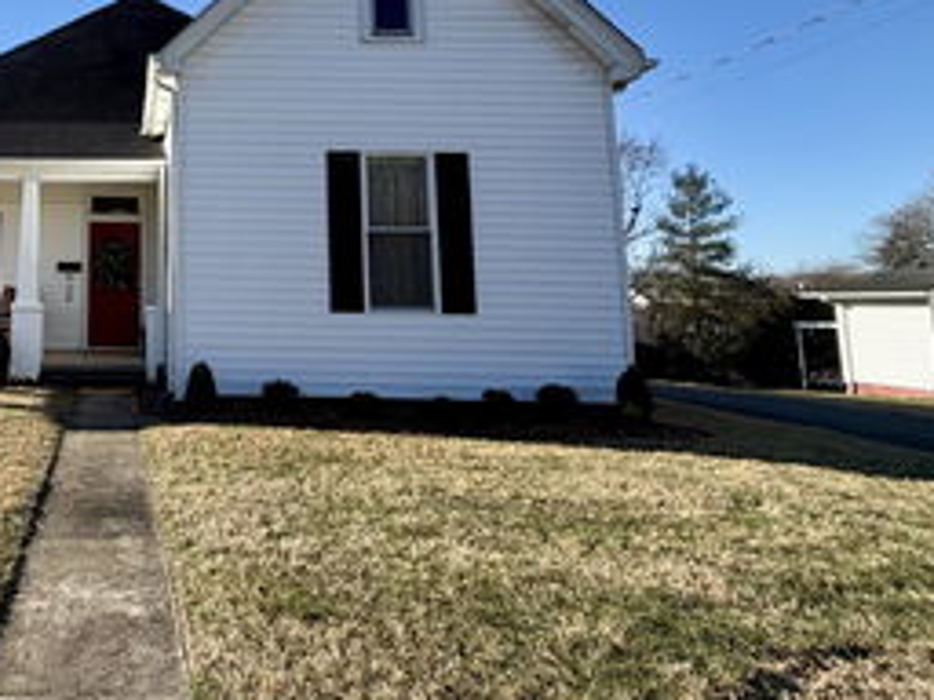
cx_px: 131
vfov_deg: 48.3
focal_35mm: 28
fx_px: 755
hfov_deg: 56.6
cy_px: 197
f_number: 2.2
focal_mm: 2.22
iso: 20
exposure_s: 1/770
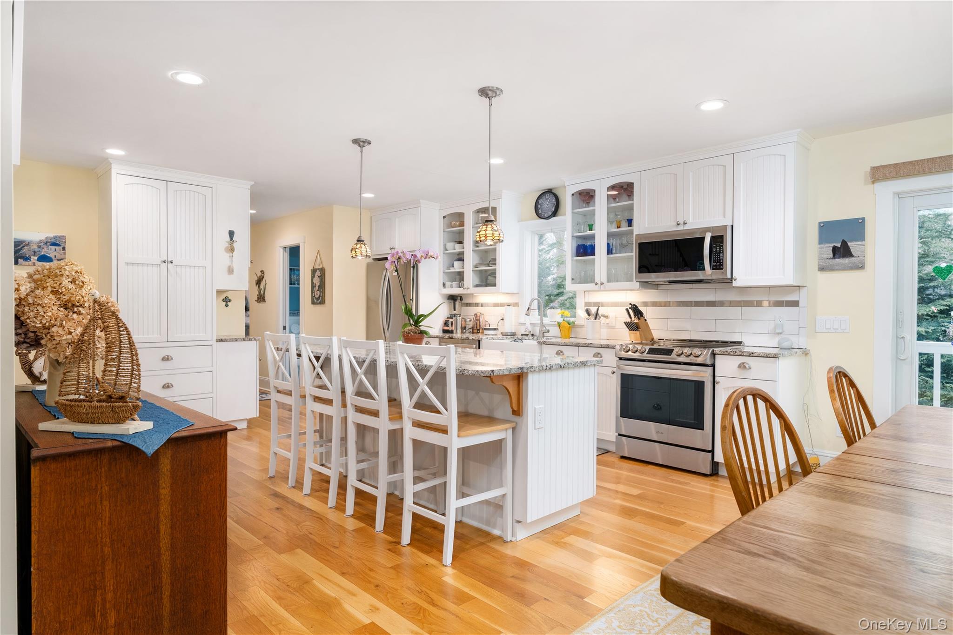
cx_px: 476
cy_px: 318
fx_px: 545
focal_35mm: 21
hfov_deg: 82.3
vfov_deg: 60.4
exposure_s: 1/125
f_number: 8
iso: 400
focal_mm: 20.6
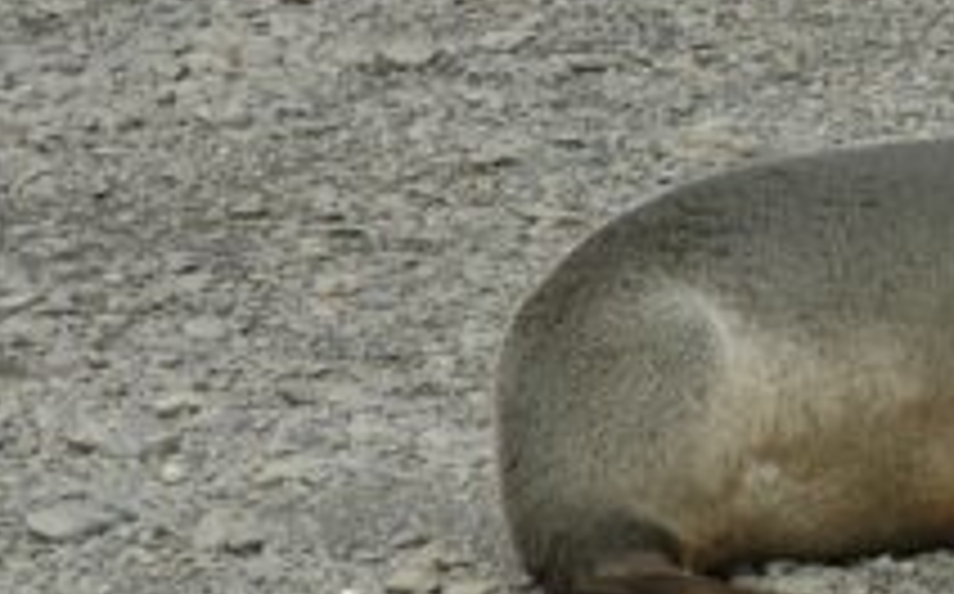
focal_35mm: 558
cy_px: -52
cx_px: 1616
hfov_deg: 3.7
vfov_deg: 2.3
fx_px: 14486
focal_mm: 105
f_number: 29
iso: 400
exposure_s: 1/60
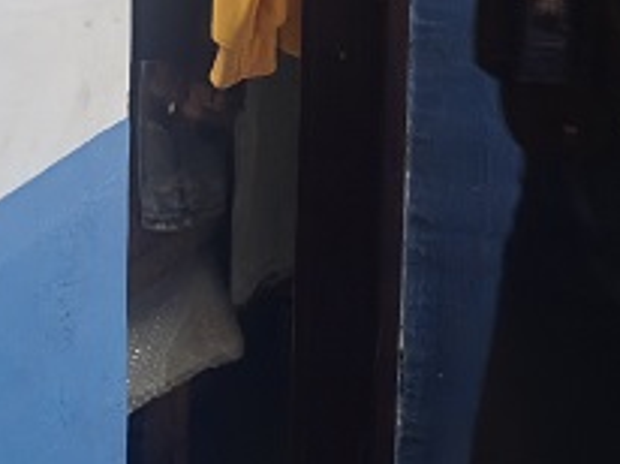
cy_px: -535
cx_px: 858
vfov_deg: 10.5
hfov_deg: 14.7
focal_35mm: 127
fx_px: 2272
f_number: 1.4
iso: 500
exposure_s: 1/33.3
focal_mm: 6.98
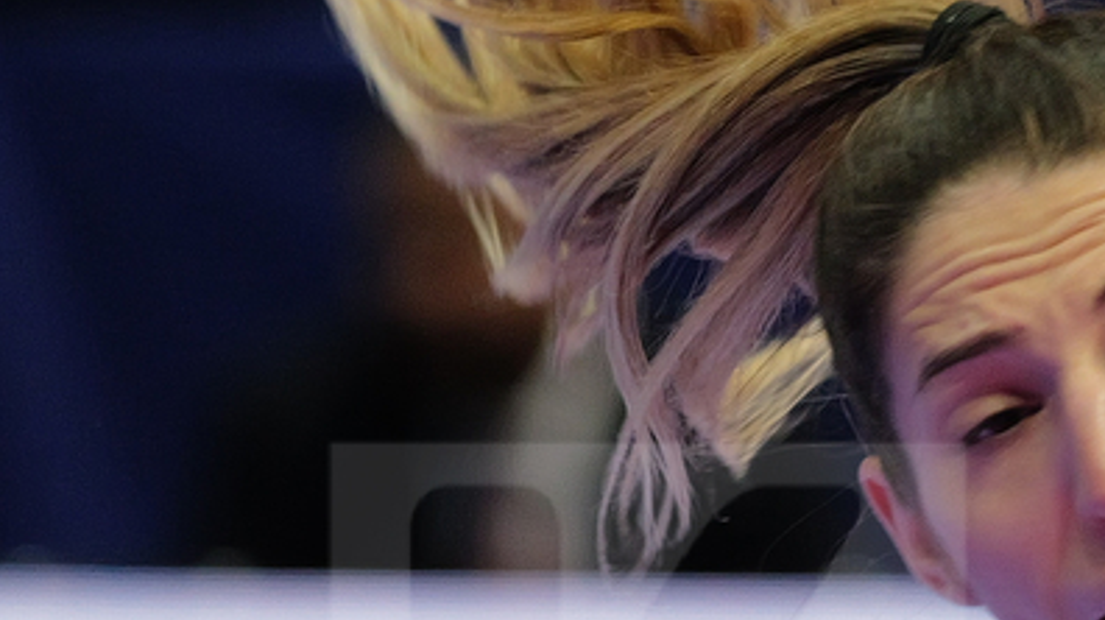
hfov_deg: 2.0
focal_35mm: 1104
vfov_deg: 1.1
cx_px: 1803
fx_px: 32321
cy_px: 754
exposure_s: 1/1000
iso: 1600
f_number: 2.8
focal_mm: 167
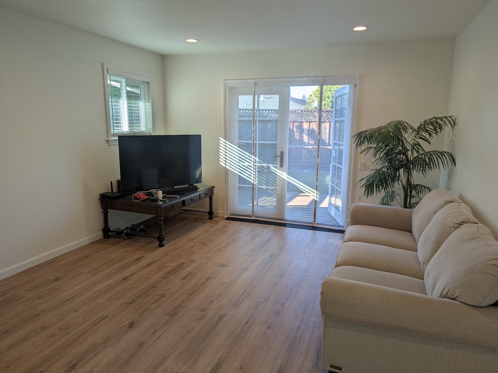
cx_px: 249
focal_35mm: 24
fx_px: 345
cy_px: 186
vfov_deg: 56.8
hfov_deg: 71.6
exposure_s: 1/254
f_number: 1.85
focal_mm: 6.81
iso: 38
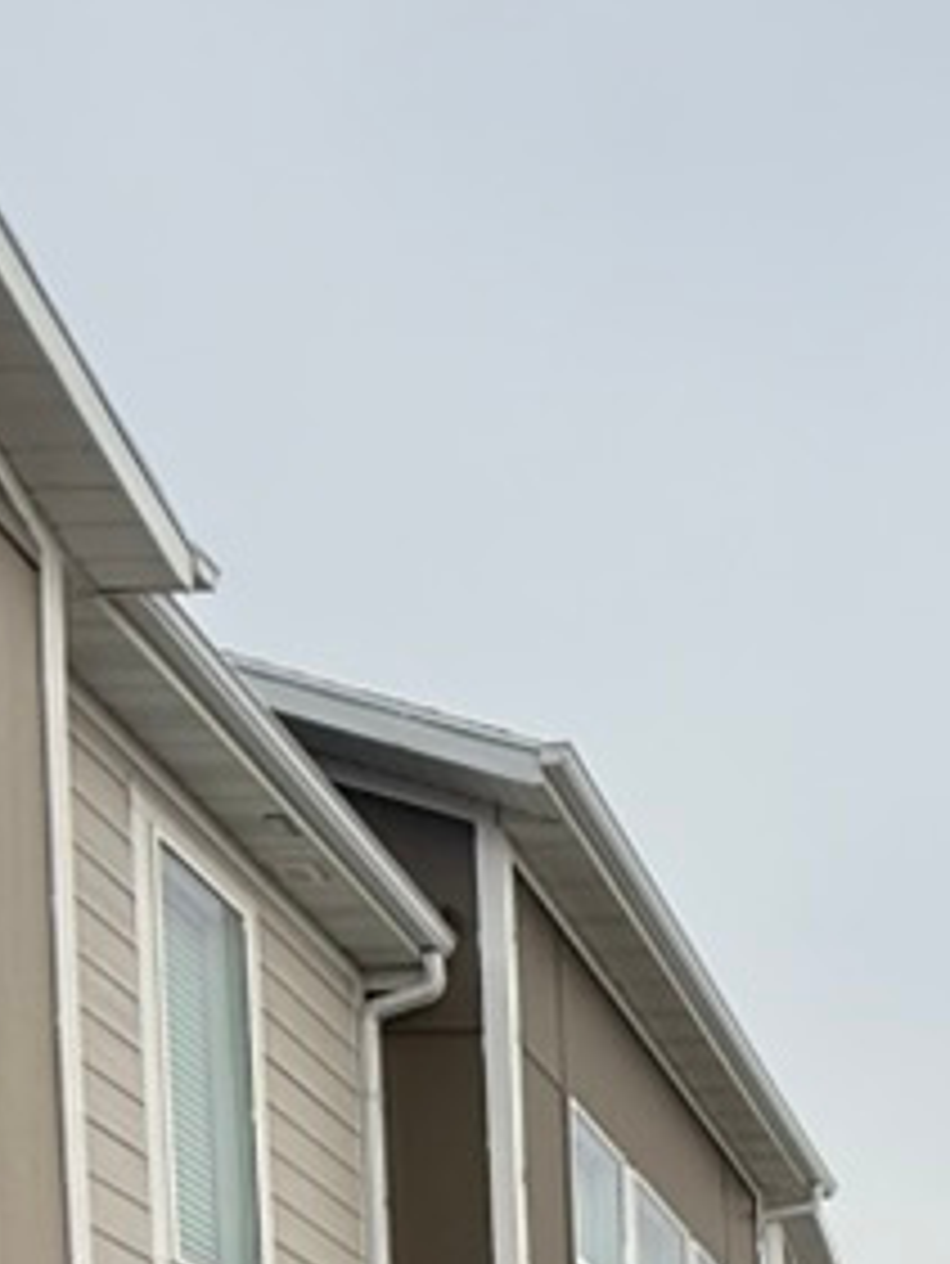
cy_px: 1939
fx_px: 1865
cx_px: 1333
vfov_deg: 26.2
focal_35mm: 51
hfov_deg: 24.0
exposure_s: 1/1259
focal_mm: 2.22
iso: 50
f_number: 2.2
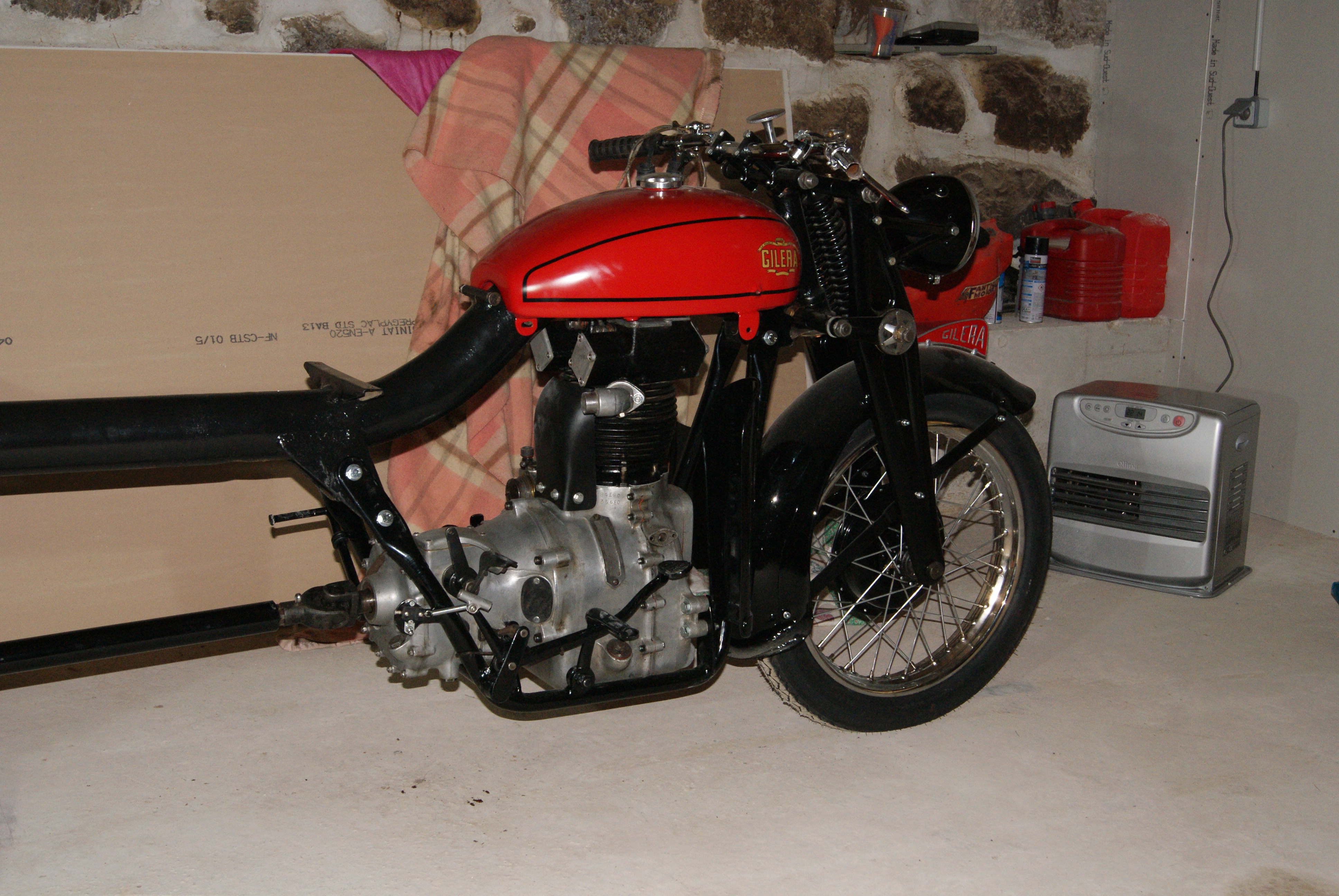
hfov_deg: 43.6
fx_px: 1676
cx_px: 670
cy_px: 448
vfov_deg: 29.9
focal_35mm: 45
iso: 400
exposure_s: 1/60
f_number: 8
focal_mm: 30
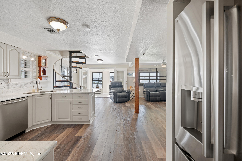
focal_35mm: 16
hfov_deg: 95.0
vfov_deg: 72.1
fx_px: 111
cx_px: 121
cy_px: 80
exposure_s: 1/4
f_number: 8
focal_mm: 16.5
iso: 320
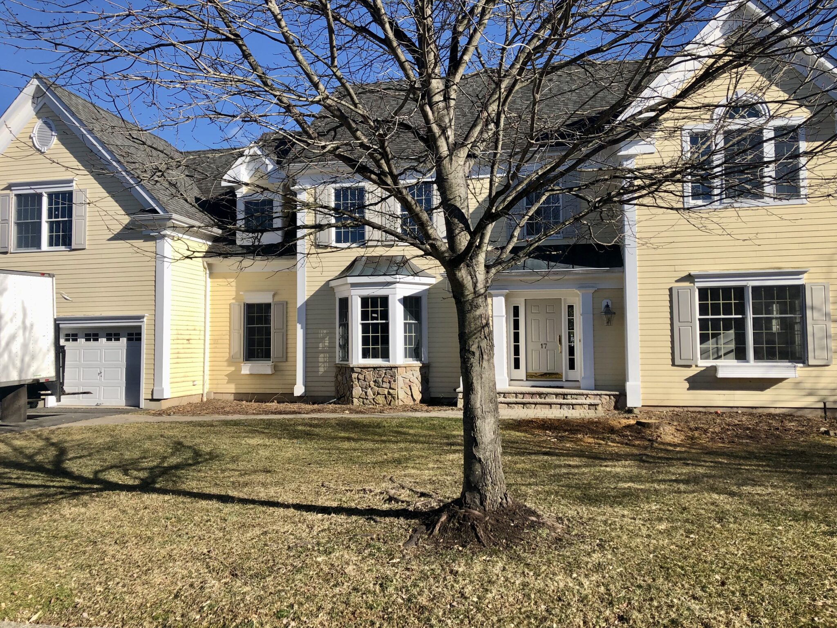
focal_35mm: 28
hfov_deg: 63.4
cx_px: 418
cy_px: 314
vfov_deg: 49.7
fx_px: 677
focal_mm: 3.99
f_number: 1.8
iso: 20
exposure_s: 1/1779
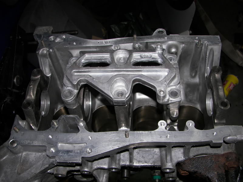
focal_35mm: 36
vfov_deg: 39.7
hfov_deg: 51.4
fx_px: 253
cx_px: 122
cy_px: 91
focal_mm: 6
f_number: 2.8
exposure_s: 1/30
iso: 64
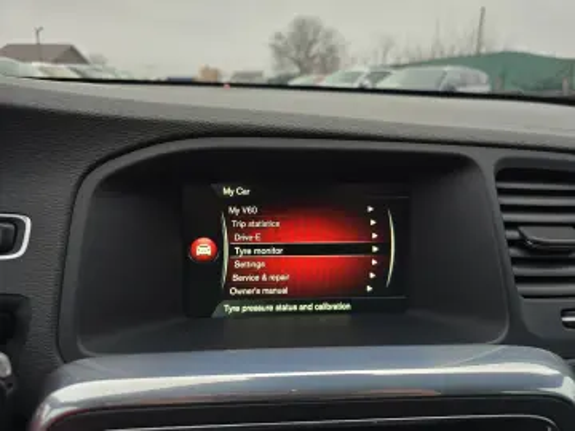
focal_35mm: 23
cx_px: 288
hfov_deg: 73.9
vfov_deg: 58.9
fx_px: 382
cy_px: 216
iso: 160
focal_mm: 6.3
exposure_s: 1/100
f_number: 1.7
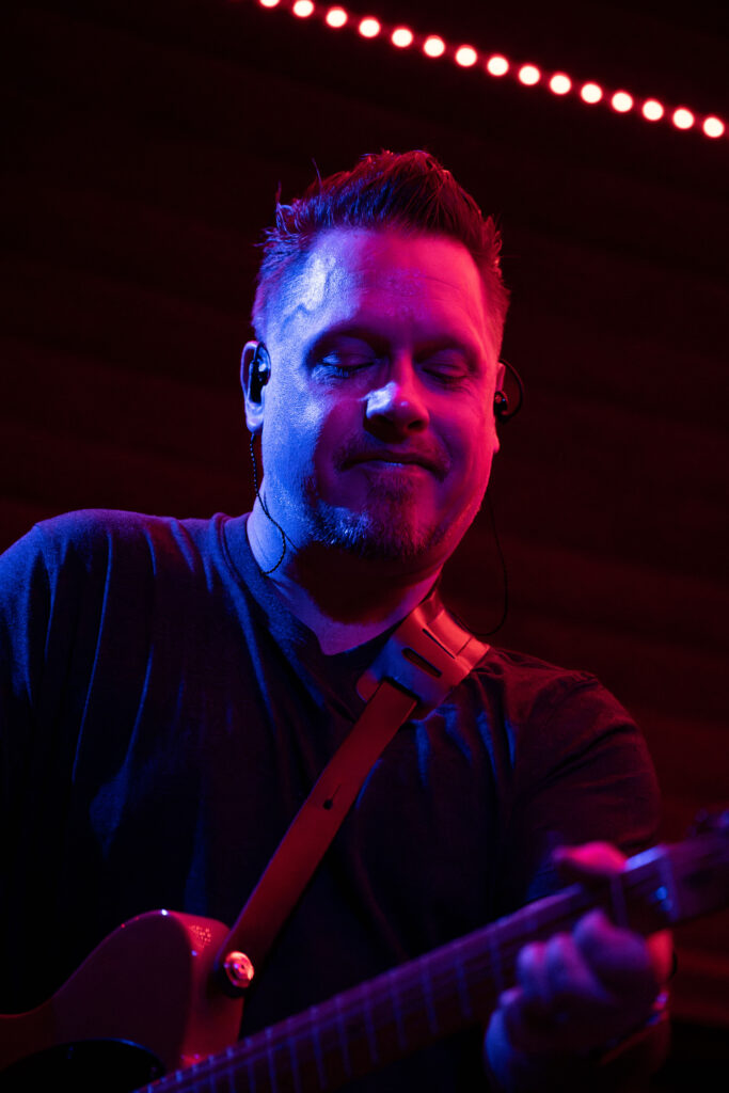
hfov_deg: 11.1
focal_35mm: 124
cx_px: 364
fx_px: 3765
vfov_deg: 16.5
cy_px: 546
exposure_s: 1/500
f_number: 2.8
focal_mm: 124
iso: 12800
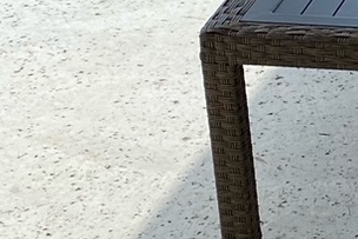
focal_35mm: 178
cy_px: 107
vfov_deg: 7.7
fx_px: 1771
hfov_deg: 11.1
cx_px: 528
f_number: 1.8
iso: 32
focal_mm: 4.25
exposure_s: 1/2141
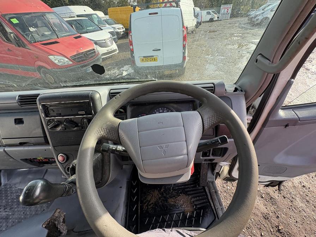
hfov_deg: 102.1
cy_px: 118
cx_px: 158
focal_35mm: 14
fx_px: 128
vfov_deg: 85.7
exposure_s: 1/132
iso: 40
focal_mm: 2.22
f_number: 2.2
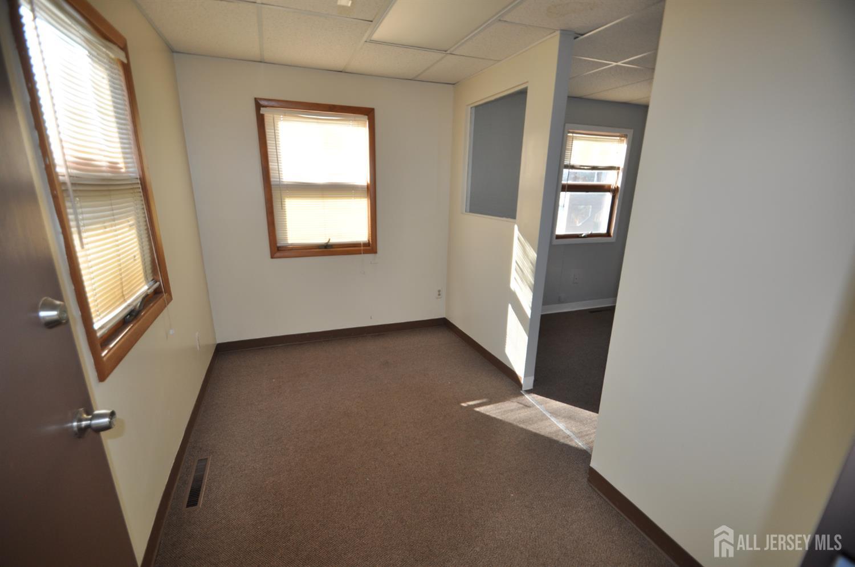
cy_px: 284
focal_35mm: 15
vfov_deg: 77.1
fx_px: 356
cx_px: 428
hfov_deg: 100.5
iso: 250
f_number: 3.5
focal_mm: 10
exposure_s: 1/200
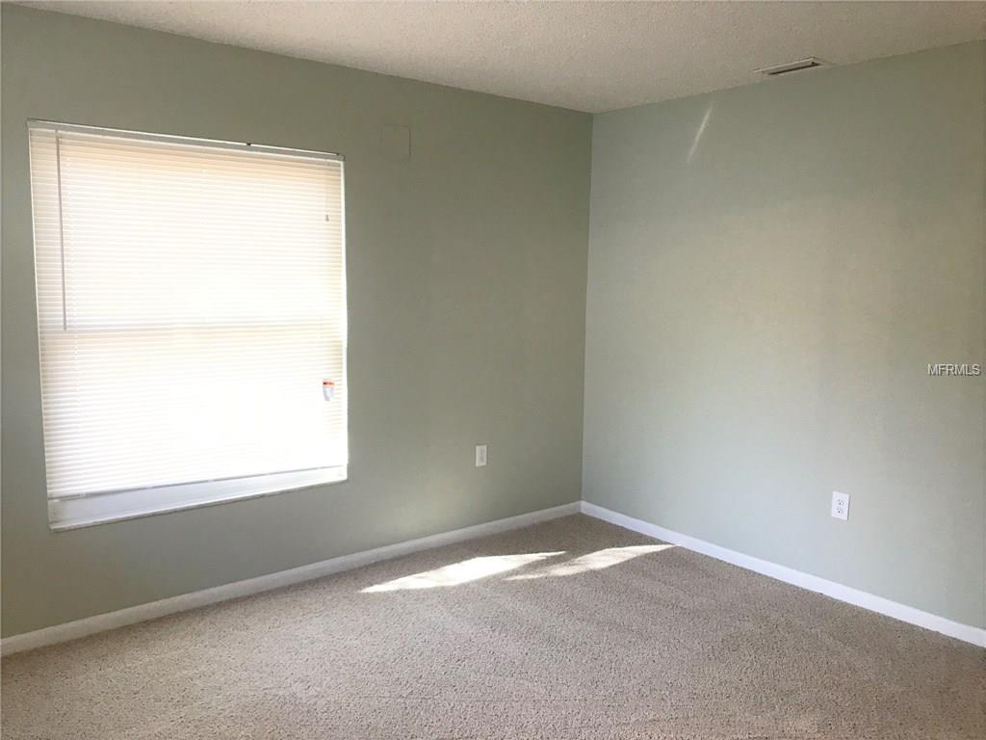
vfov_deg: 49.7
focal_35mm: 28
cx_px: 493
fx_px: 798
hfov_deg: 63.4
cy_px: 370
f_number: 1.8
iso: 40
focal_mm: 3.99
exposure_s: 1/24
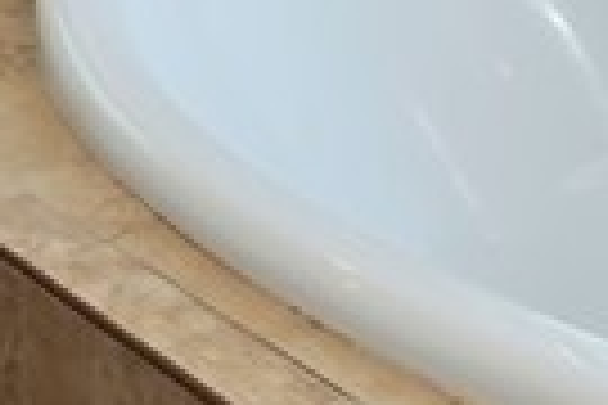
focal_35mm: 114
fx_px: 1925
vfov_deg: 10.1
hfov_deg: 17.6
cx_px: 36
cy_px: -641
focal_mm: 10
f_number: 8
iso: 110
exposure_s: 1/30
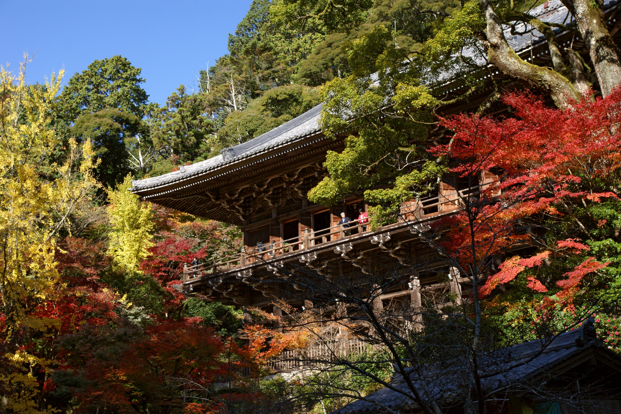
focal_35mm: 52
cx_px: 310
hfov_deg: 37.9
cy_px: 207
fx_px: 905
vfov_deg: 25.7
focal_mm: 35
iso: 400
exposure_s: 1/125
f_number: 7.1
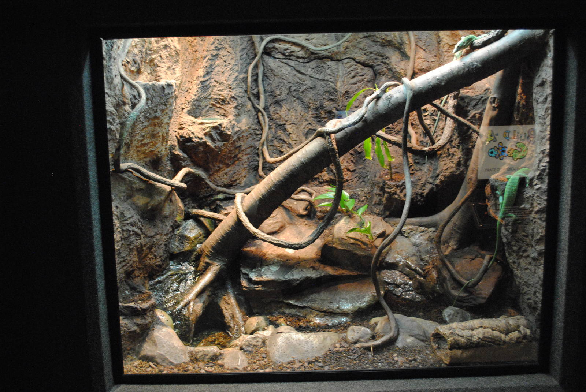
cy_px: 196
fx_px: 587
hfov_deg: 53.1
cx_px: 293
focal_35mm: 36
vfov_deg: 37.0
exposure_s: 1/25
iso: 1600
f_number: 4
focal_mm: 24
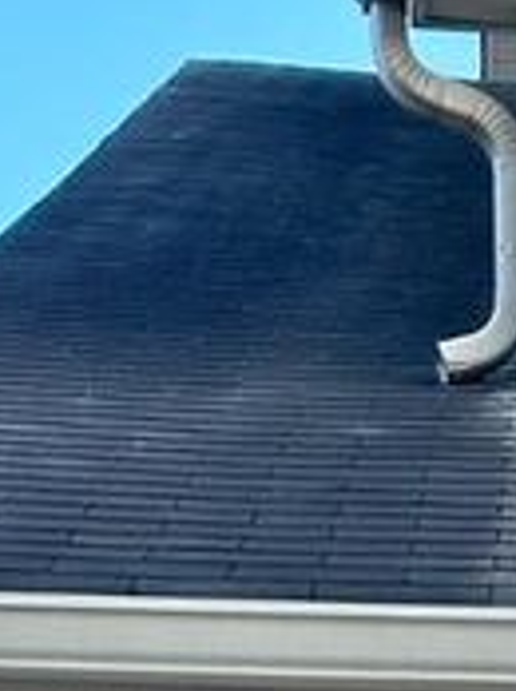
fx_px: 3666
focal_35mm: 184
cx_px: 822
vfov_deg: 10.2
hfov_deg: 7.9
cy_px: 1213
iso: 320
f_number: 1.78
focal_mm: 6.86
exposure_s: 1/40
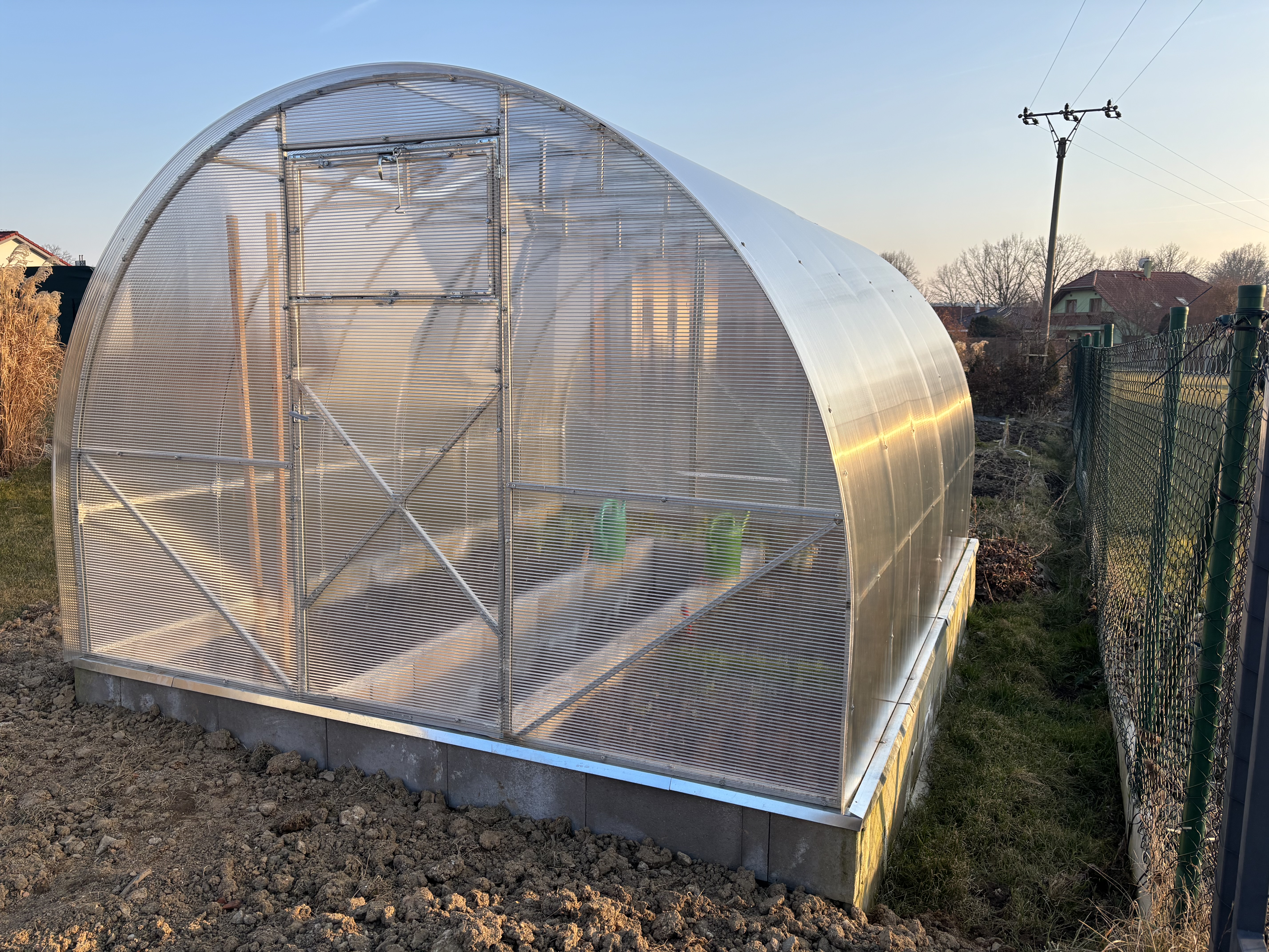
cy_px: 476
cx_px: 634
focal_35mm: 26
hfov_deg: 67.3
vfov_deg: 53.1
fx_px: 953
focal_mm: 5.96
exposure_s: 1/831
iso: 50
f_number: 1.6
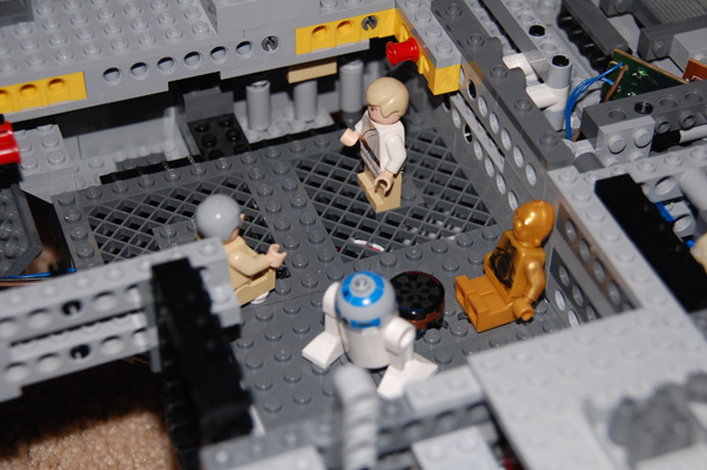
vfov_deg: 15.2
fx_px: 1766
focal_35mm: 90
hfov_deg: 22.6
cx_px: 354
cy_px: 235
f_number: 5.6
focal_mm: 60
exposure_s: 1/125
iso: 200
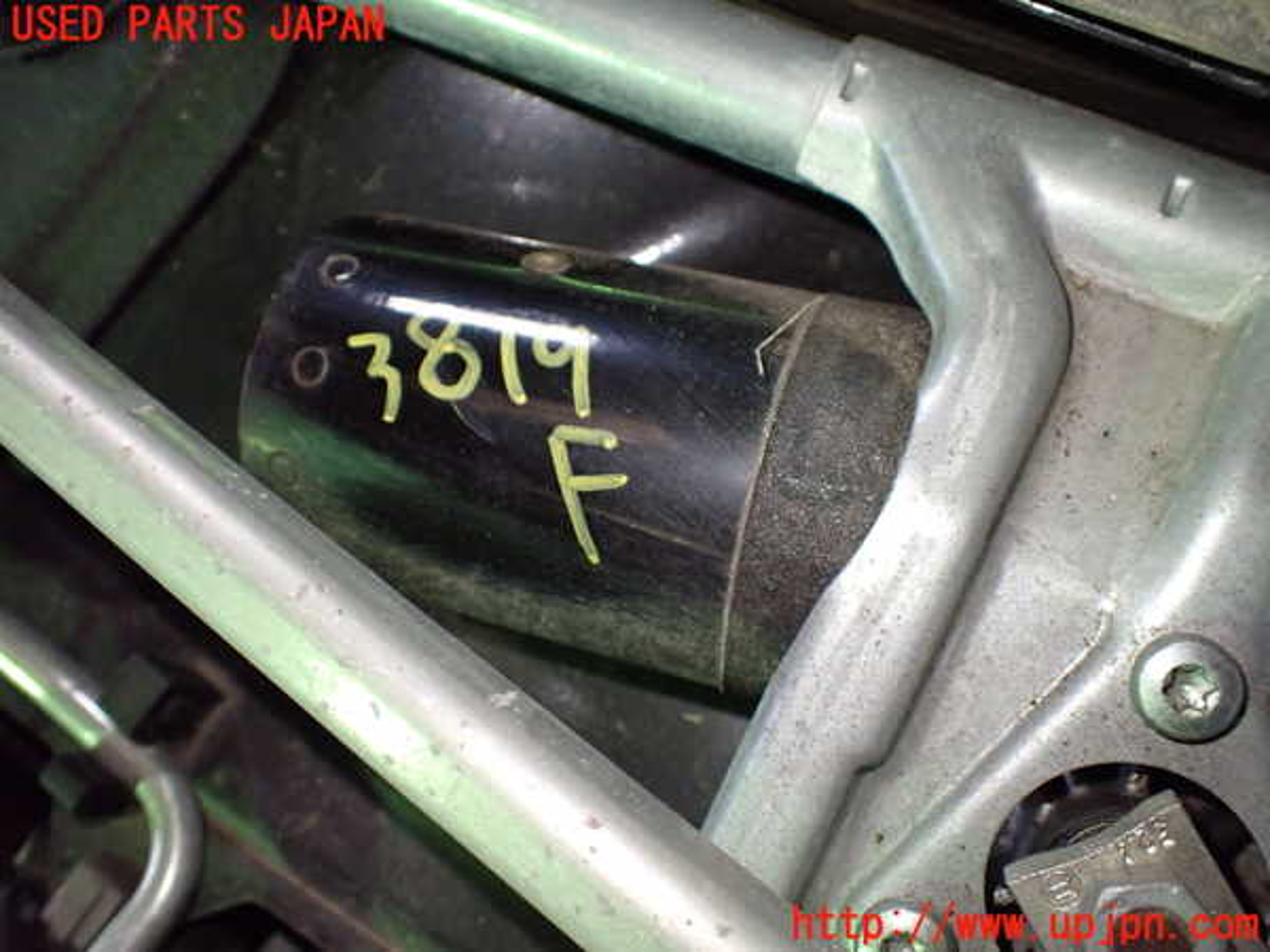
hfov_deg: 60.0
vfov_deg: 46.8
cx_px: 635
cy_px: 476
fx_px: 1101
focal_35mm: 30
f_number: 2.3
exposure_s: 1/125
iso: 800
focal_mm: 5.4
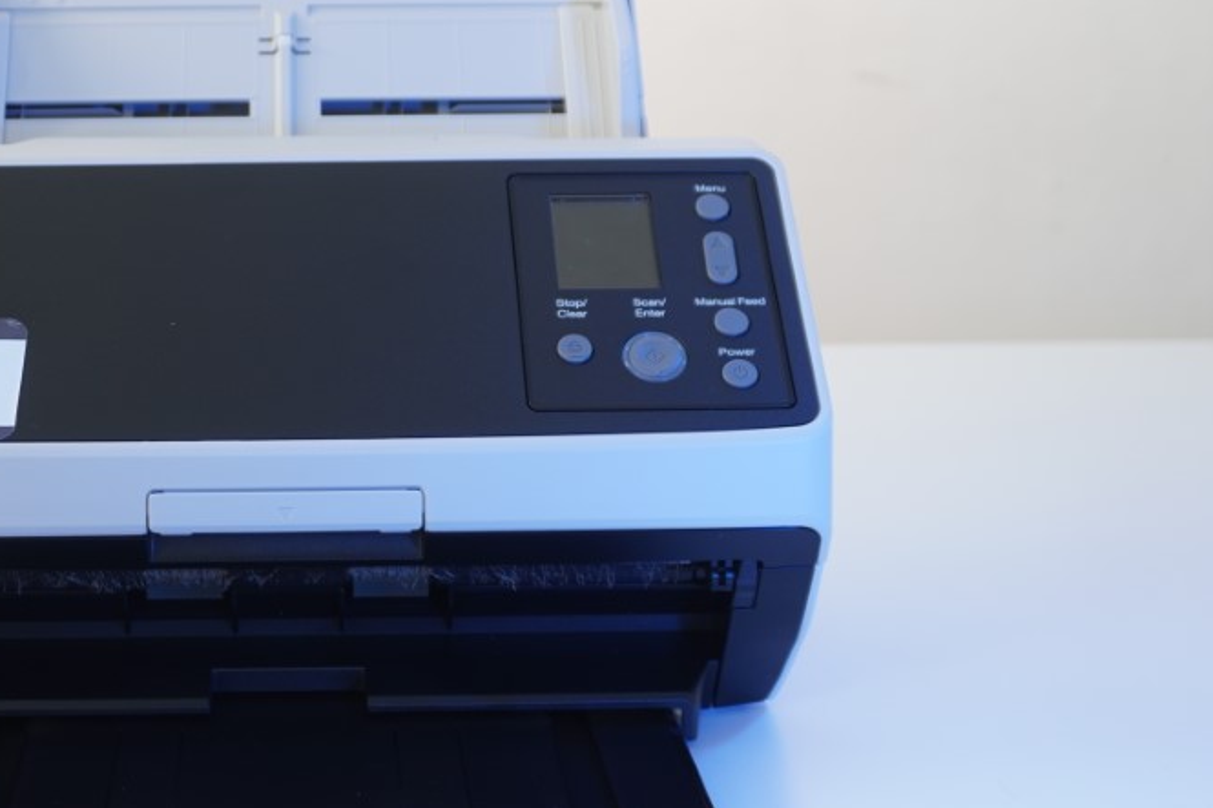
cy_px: 312
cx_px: 303
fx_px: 2257
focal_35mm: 67
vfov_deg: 20.3
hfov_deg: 29.6
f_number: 4
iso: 100
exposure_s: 1/25
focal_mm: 22
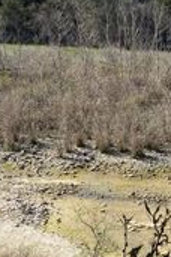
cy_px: 144
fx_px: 563
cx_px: 210
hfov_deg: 16.5
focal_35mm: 79
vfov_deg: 25.7
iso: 32
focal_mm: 4.25
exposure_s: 1/1838
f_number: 1.8
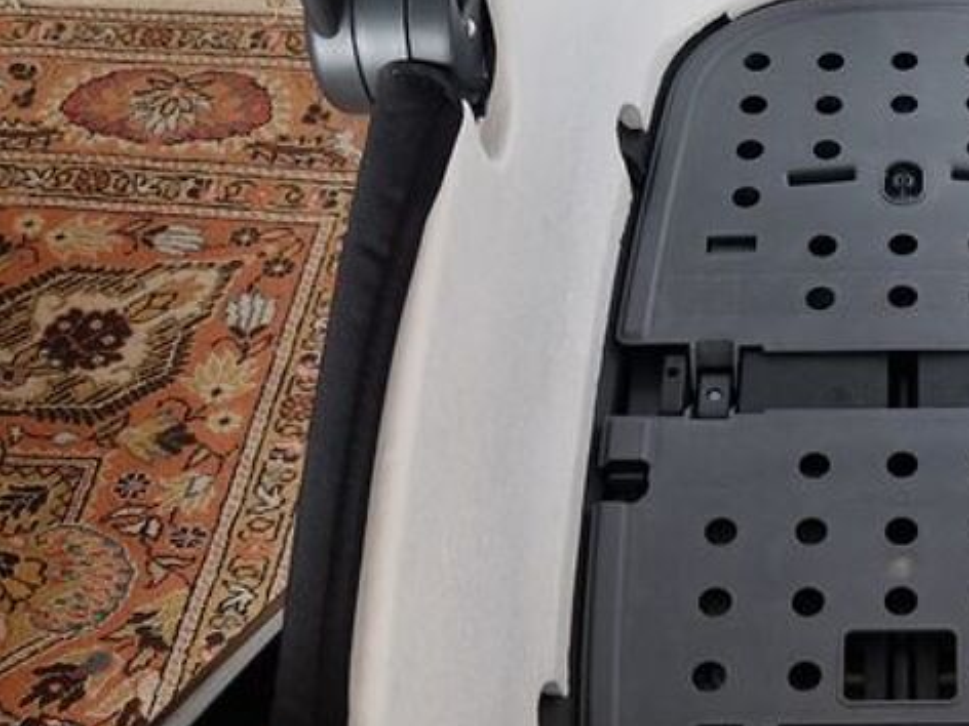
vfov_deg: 22.6
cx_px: 893
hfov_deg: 28.5
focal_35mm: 65
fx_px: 1820
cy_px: 438
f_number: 1.8
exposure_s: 1/100
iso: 50
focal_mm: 5.4
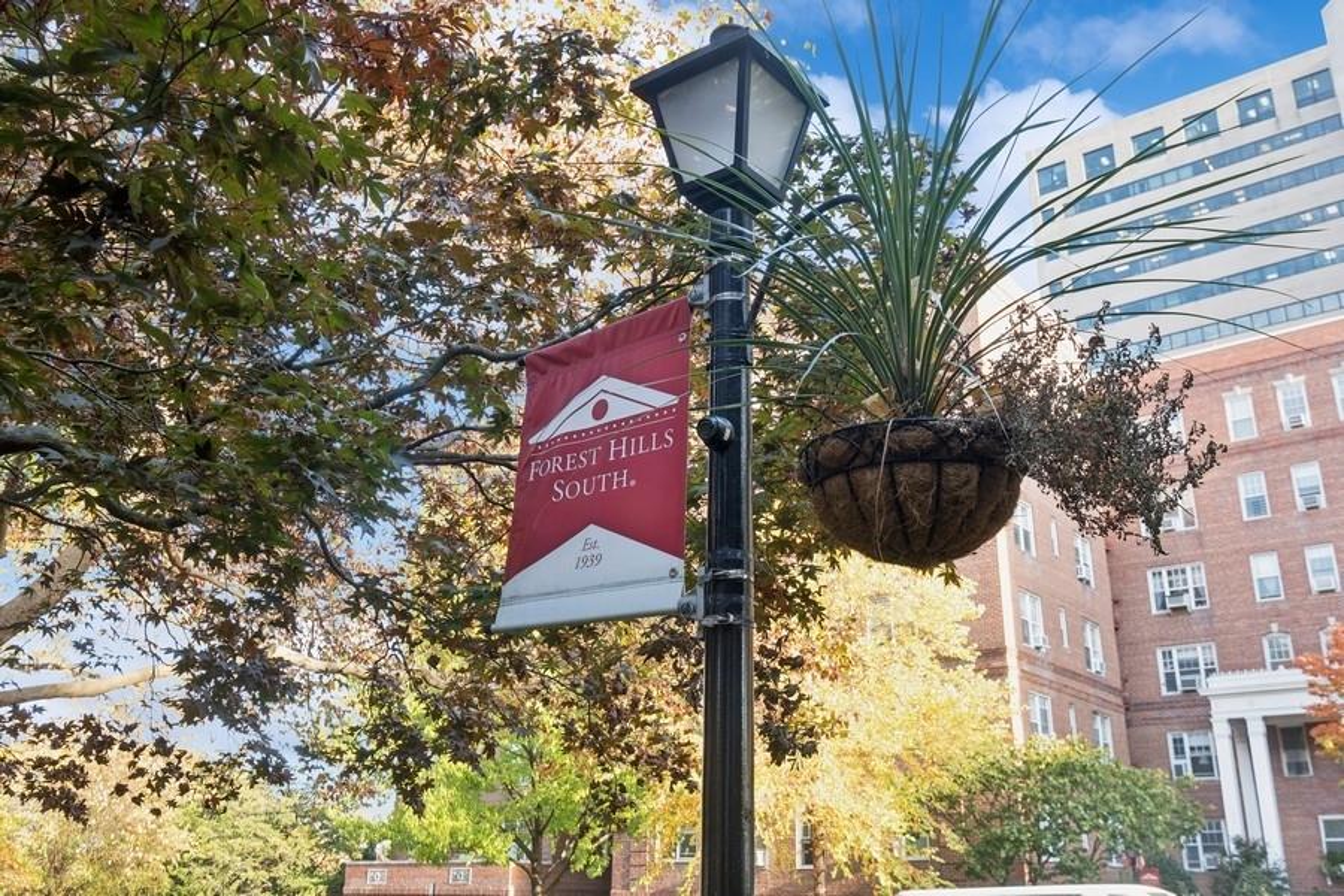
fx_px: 1157
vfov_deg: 42.3
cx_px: 672
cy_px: 448
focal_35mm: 31
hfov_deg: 60.3
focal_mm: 20.9
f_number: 7.1
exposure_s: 1/45
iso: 400
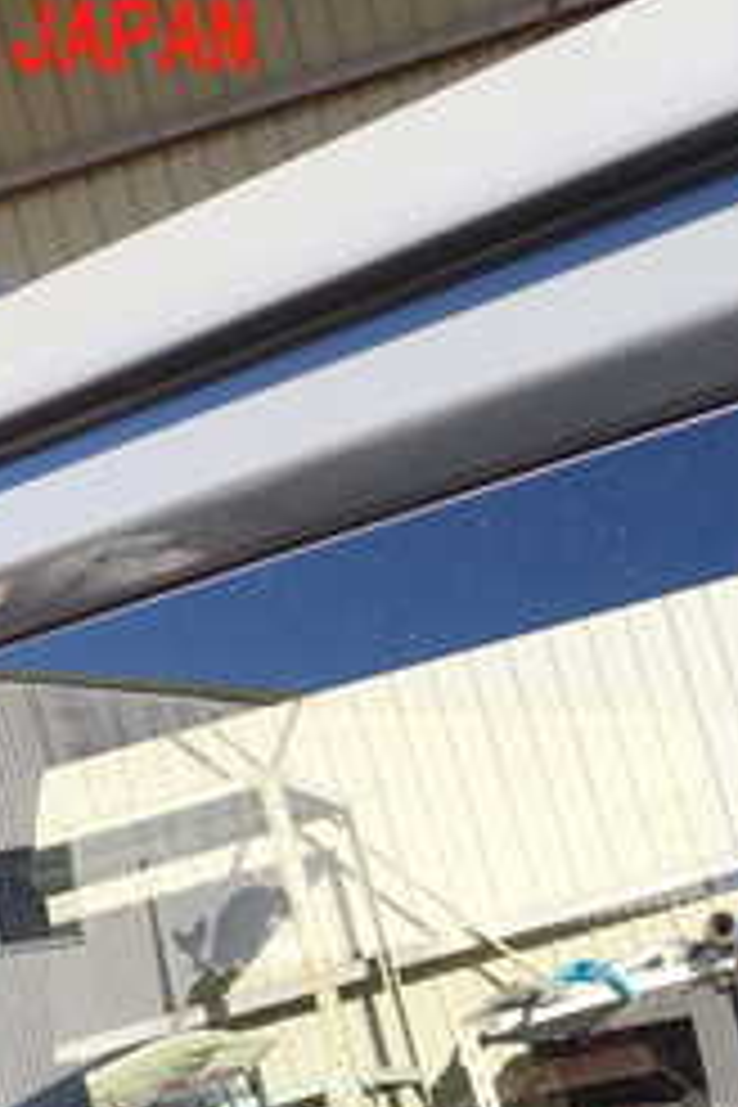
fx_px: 2337
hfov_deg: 17.4
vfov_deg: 25.8
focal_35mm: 76
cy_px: 999
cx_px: 788
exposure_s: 1/200
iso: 100
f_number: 3.2
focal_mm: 5.4
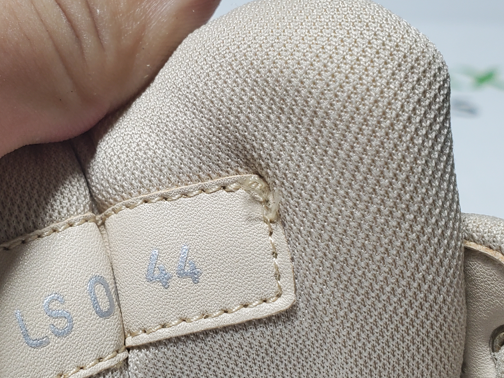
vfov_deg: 25.2
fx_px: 845
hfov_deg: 33.1
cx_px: 201
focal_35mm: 58
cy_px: 207
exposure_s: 1/193
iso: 50
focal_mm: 4.3
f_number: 2.4
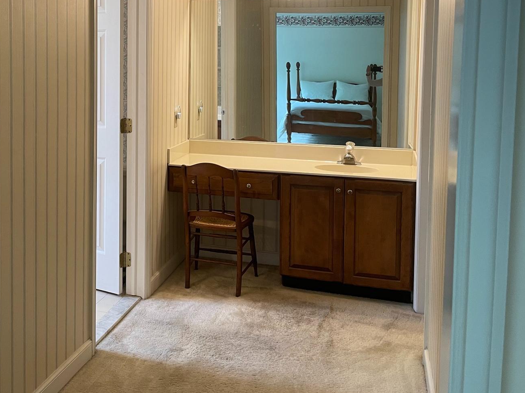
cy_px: 119
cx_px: 144
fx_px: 622
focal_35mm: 41
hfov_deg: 44.5
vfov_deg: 34.7
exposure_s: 1/60
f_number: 1.6
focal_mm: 4.2
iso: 80
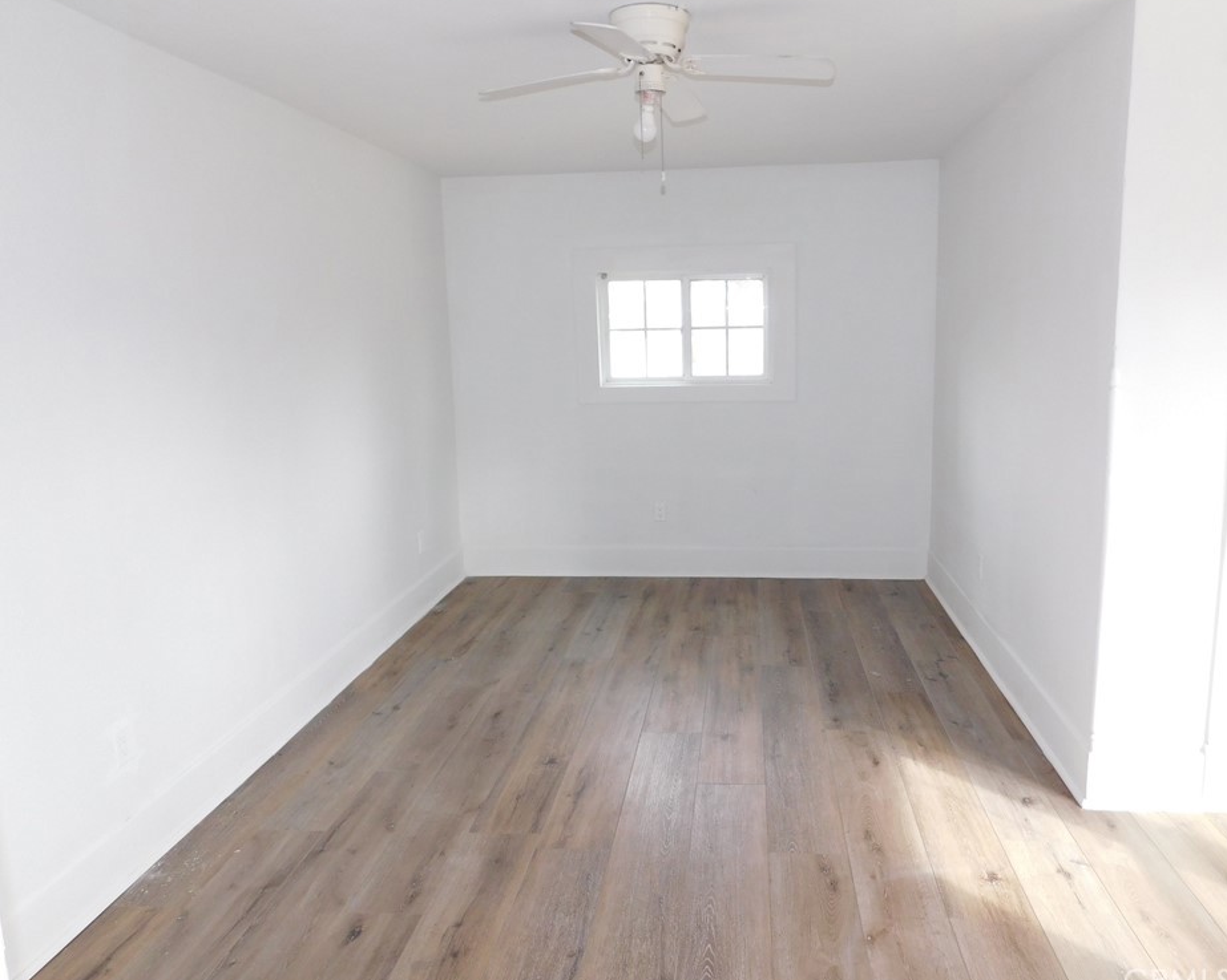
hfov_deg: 66.0
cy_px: 490
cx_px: 659
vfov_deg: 54.9
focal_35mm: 26
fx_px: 944
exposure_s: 1/30
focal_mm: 4.1
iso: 200
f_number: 3
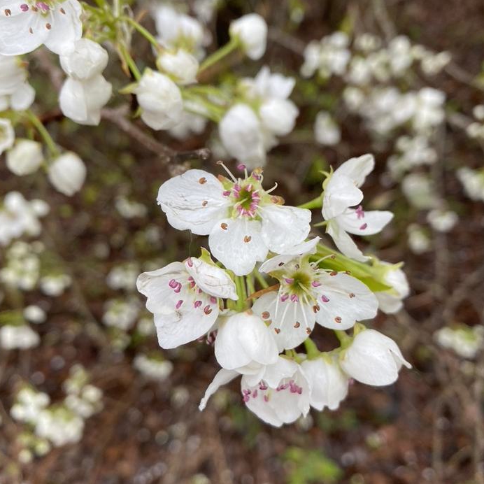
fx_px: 490
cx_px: 240
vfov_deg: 52.5
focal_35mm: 31
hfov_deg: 52.5
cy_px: 247
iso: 32
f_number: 1.8
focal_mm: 4.25
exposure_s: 1/310
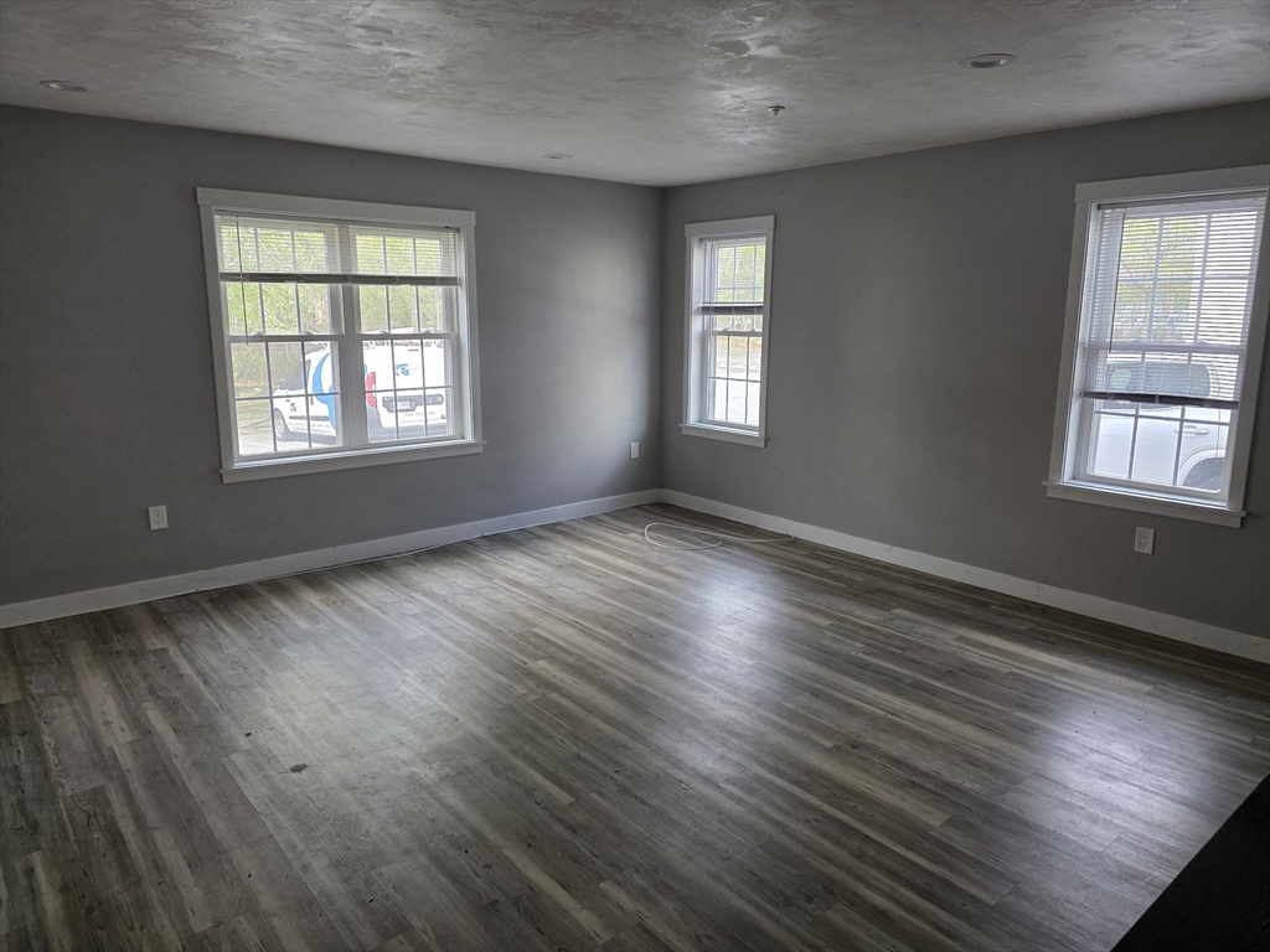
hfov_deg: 73.9
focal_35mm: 23
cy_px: 476
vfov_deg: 58.9
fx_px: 844
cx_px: 635
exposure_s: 1/180
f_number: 1.7
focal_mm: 6.3
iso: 125
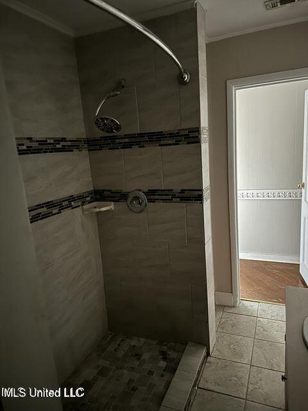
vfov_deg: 71.6
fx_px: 285
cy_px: 206
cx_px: 154
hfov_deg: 56.8
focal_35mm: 24
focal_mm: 6.86
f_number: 1.78
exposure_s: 1/9
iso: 1250
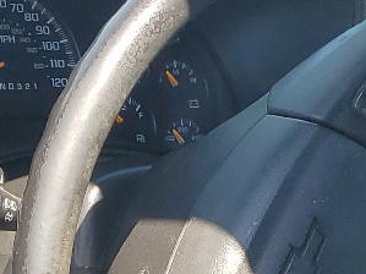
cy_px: 520
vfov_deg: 10.0
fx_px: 1469
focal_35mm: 139
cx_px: 119
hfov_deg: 14.2
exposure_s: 1/526
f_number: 1.5
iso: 50
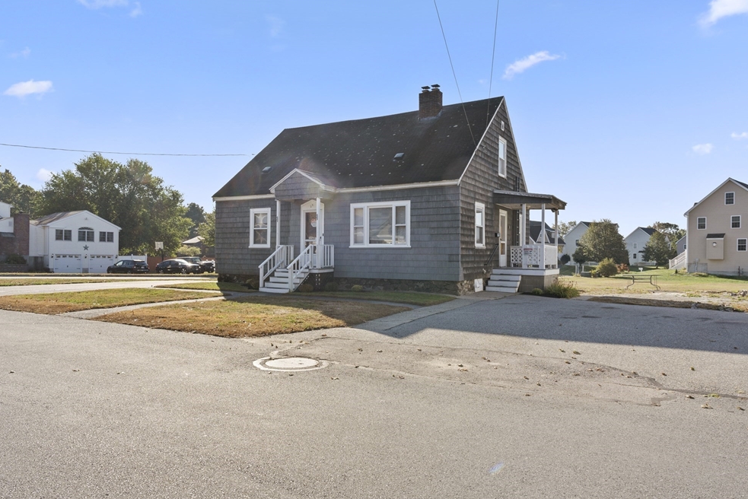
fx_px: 520
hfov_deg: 71.5
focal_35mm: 25
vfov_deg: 51.3
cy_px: 253
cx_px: 364
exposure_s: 1/40
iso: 125
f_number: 11
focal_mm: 24
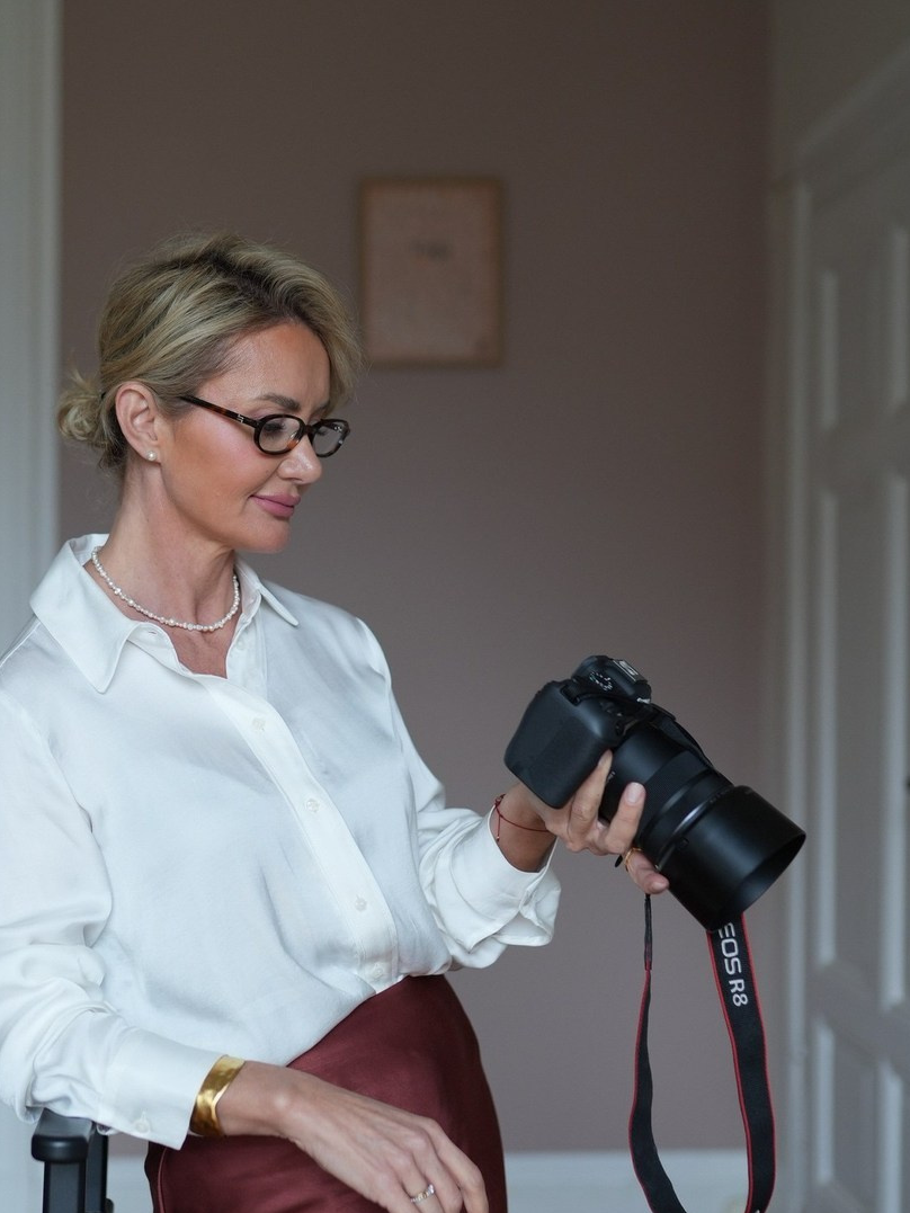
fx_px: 2103
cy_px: 685
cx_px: 212
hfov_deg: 24.1
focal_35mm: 60
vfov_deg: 32.1
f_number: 1.8
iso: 320
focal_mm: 35
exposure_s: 1/200
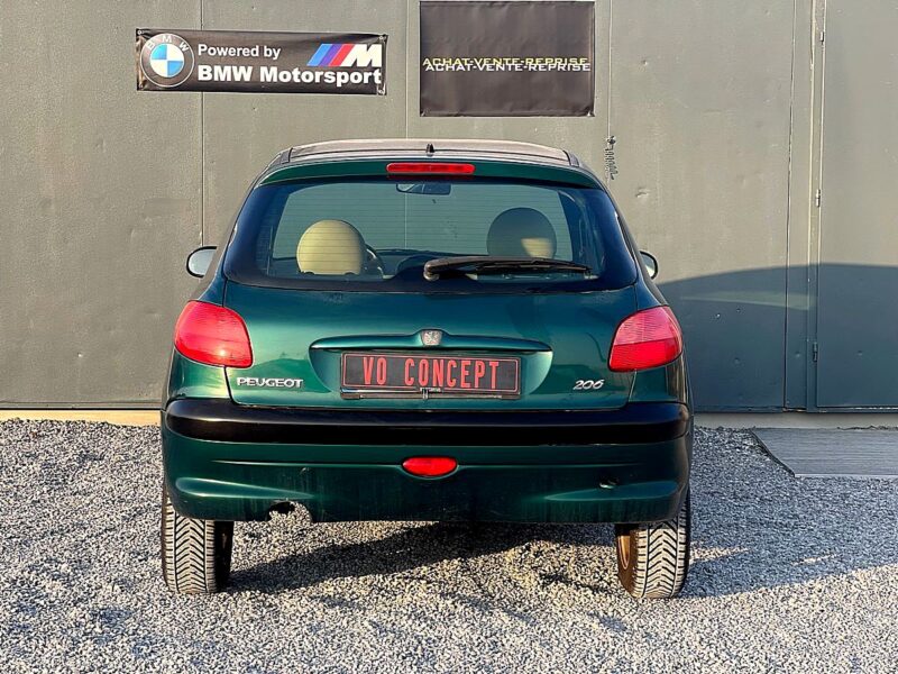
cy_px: 337
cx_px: 449
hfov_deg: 25.3
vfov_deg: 19.1
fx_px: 1998
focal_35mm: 77
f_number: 2.8
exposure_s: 1/148
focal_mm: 9
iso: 32
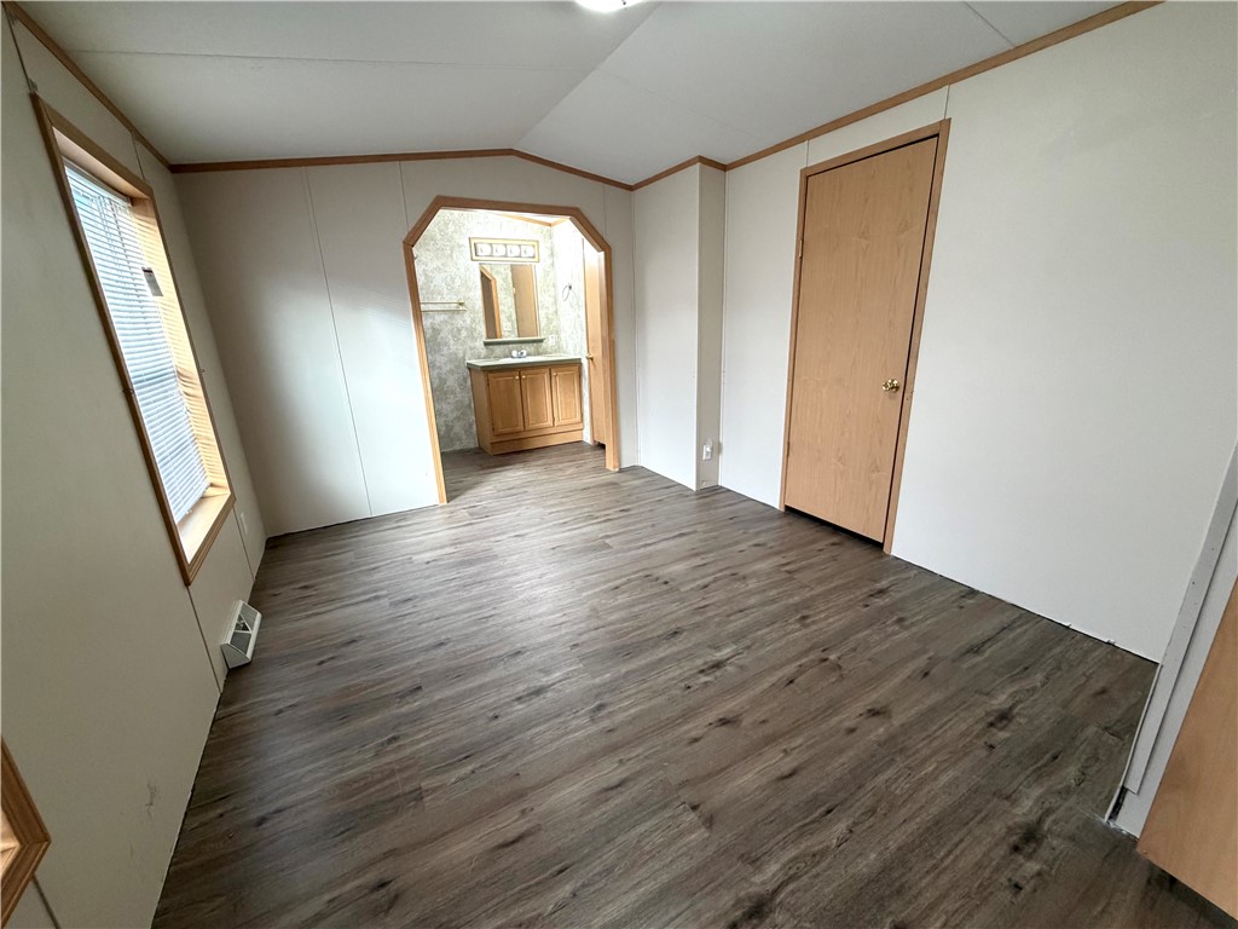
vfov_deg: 85.7
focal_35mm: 14
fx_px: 501
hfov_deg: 102.1
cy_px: 464
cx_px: 619
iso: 320
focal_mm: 2.22
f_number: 2.2
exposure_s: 1/120
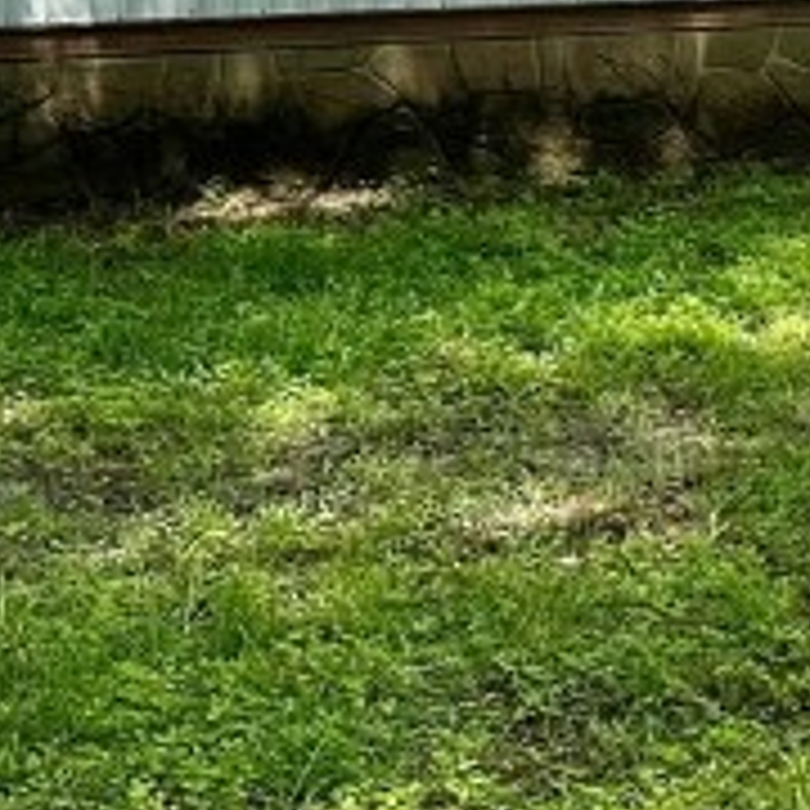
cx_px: 2034
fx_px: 3203
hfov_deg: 11.5
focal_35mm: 121
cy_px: -171
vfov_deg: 14.0
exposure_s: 1/3058
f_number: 1.78
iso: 80
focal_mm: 6.86
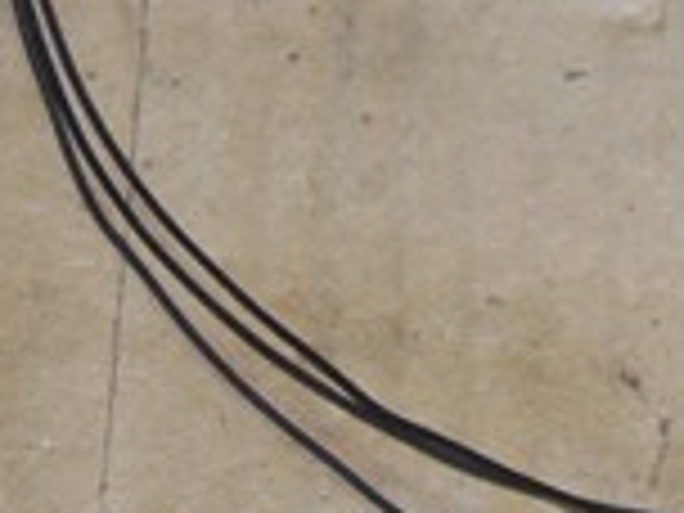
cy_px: -112
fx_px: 3833
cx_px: 742
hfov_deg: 10.1
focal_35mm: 194
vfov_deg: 7.6
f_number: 4.3
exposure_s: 1/60
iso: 200
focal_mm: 11.7
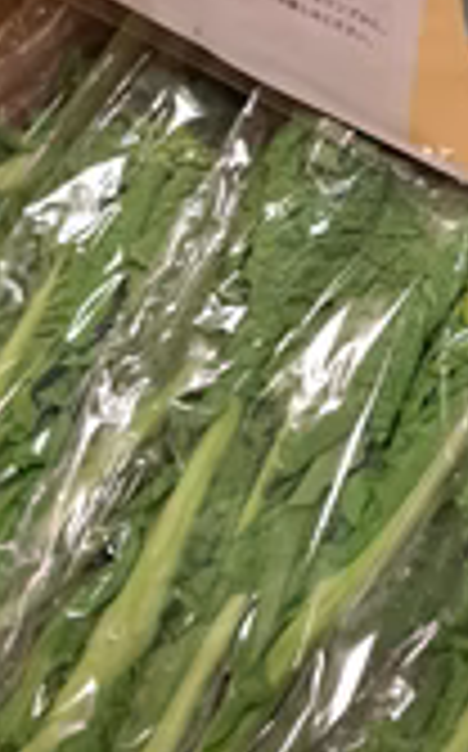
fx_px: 1248
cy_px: 252
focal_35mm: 61
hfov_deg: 19.7
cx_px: 590
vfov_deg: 33.2
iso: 250
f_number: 1.8
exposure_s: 1/33
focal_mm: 5.23
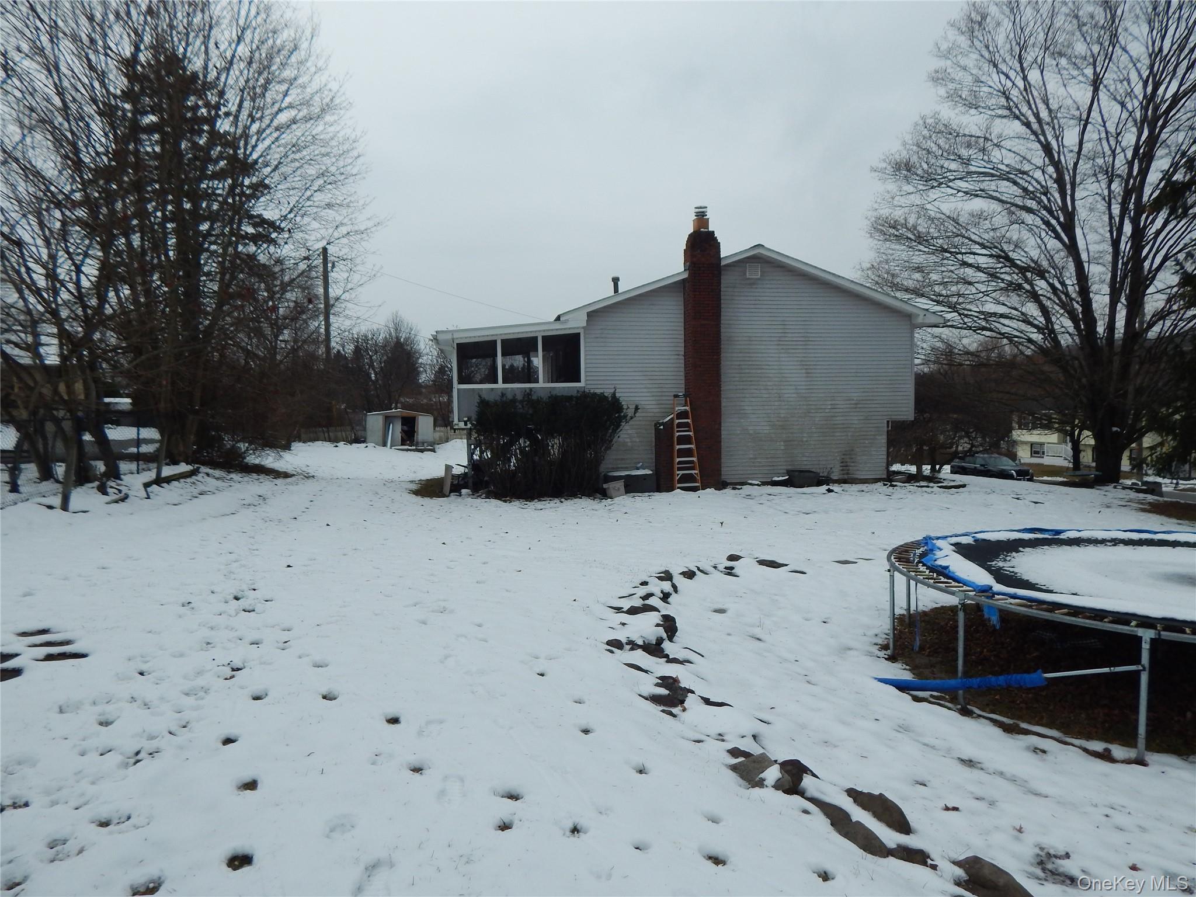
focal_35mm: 22
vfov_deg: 61.1
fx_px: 760
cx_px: 598
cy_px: 448
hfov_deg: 76.4
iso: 125
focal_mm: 4
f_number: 6
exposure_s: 1/400
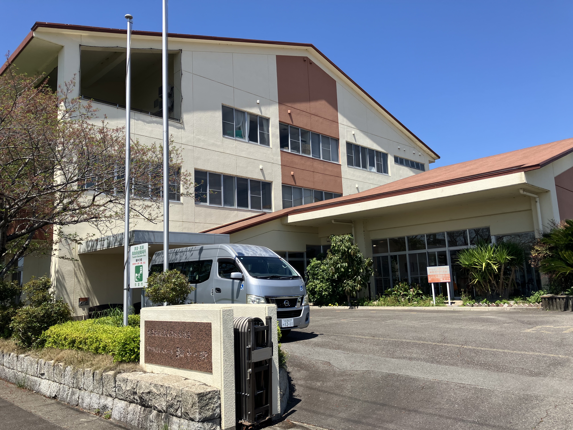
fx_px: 463
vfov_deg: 49.7
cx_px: 286
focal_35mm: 28
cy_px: 215
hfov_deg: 63.4
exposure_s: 1/1946
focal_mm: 3.99
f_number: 1.8
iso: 32
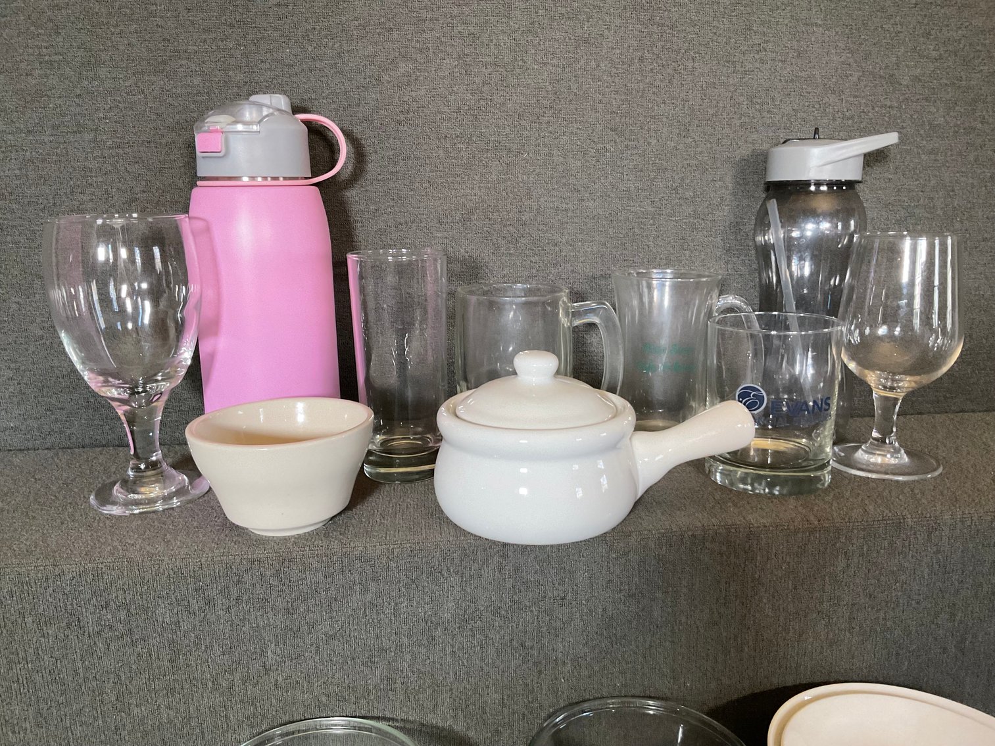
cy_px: 373
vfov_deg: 48.2
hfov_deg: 61.7
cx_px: 498
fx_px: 834
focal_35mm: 29
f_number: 1.8
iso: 125
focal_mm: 3
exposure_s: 1/50
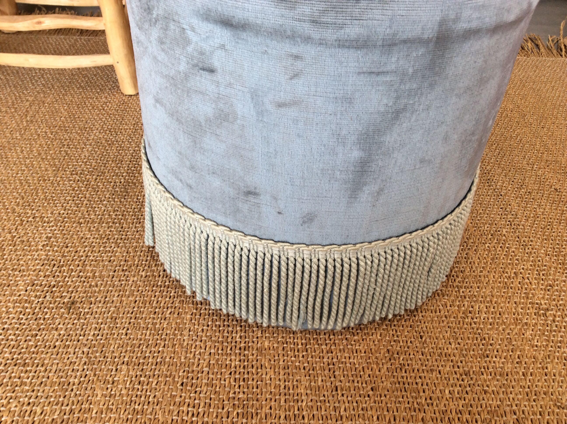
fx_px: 523
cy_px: 212
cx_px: 284
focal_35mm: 32
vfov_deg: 44.1
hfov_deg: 56.9
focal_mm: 3.3
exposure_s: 1/50
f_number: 2.4
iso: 32
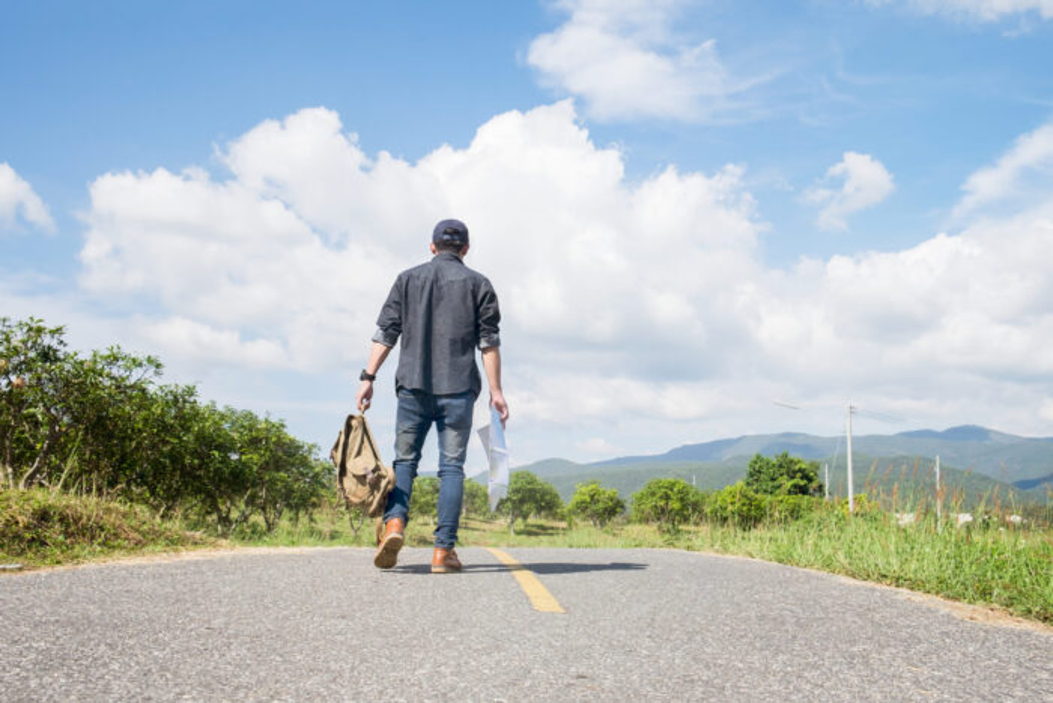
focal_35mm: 32
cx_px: 526
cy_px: 352
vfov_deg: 41.1
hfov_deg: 58.7
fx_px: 936
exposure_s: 1/800
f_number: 6.4
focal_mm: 21.4
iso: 200
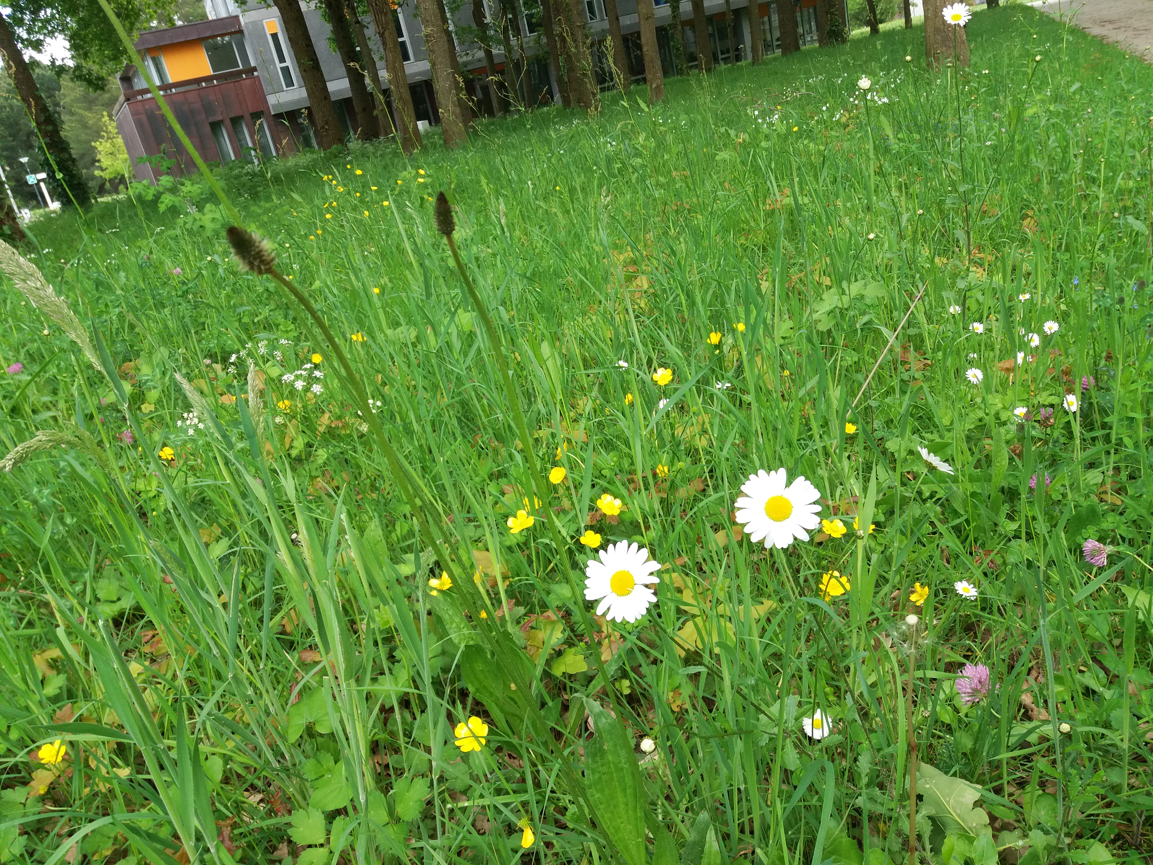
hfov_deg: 63.4
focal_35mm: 28
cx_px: 576
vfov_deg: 49.7
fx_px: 933
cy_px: 432
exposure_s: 1/149
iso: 64
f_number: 1.9
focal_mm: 3.7
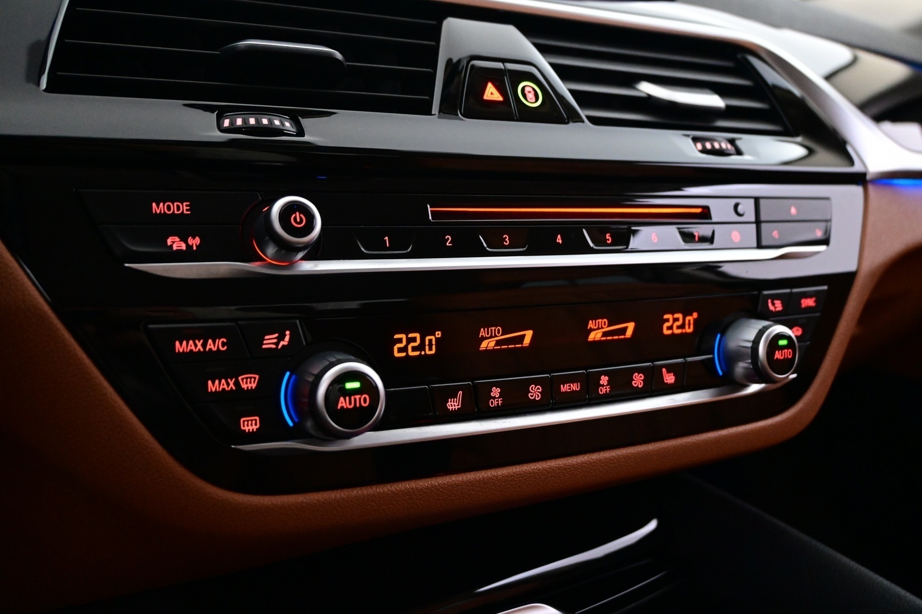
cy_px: 307
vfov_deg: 40.0
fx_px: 845
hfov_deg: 57.2
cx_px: 461
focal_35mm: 33
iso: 4500
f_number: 4
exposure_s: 1/40
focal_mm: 22
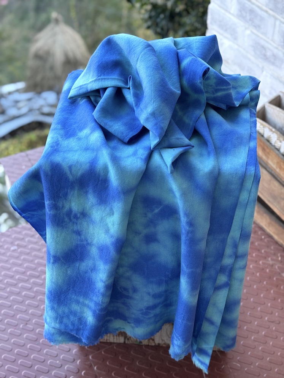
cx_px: 142
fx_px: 525
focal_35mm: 48
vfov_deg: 39.7
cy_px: 189
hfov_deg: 30.3
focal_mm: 6.76
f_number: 1.78
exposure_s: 1/121
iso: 50
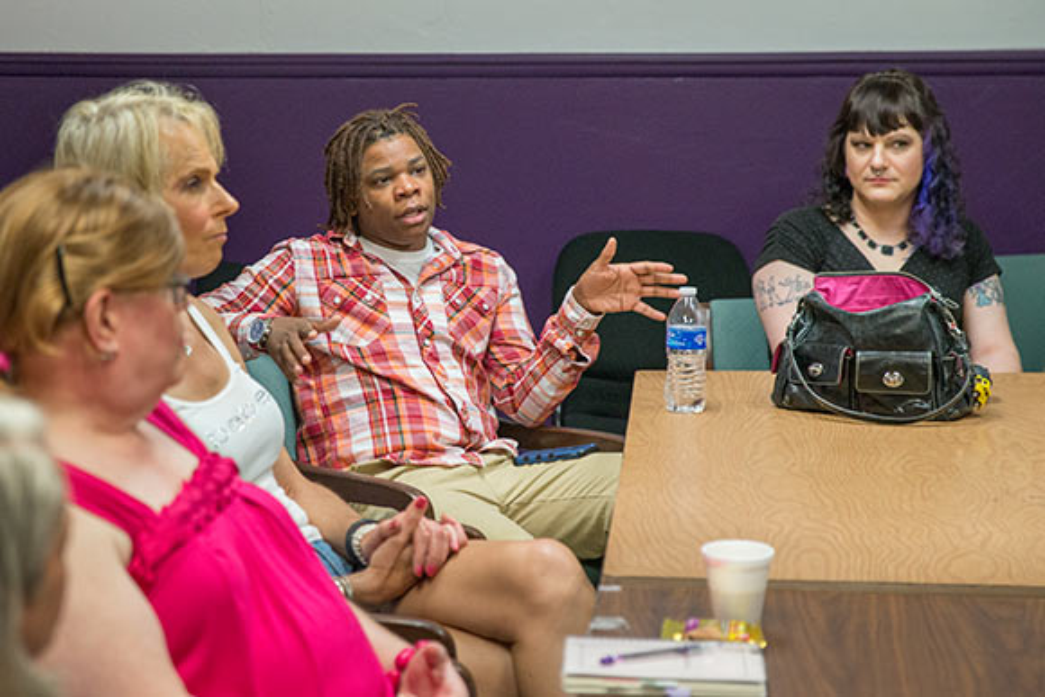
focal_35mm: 70
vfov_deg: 19.5
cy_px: 348
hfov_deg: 28.8
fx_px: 2032
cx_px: 522
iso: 1100
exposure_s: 1/500
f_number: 2.8
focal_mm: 70
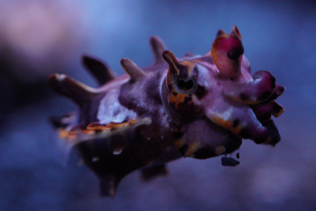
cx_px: 158
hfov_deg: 15.2
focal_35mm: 135
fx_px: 1186
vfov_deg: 10.2
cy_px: 106
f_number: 3.5
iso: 6400
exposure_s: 1/60
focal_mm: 90
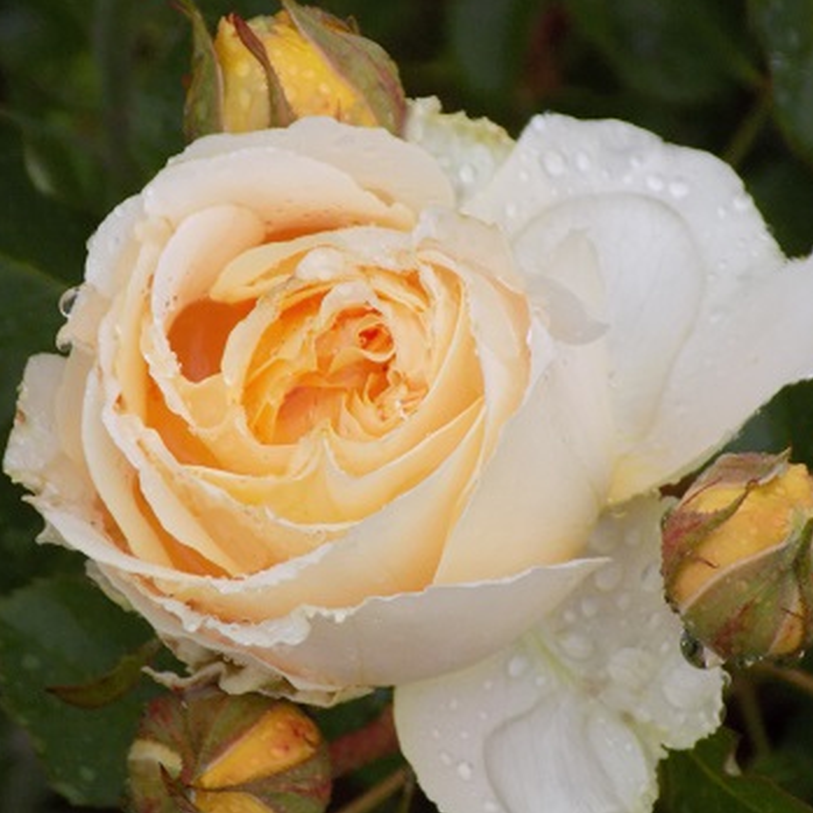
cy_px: 396
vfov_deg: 7.6
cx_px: 326
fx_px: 6138
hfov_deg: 7.6
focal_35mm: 231
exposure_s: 1/30
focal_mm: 33.7
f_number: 5.4
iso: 280
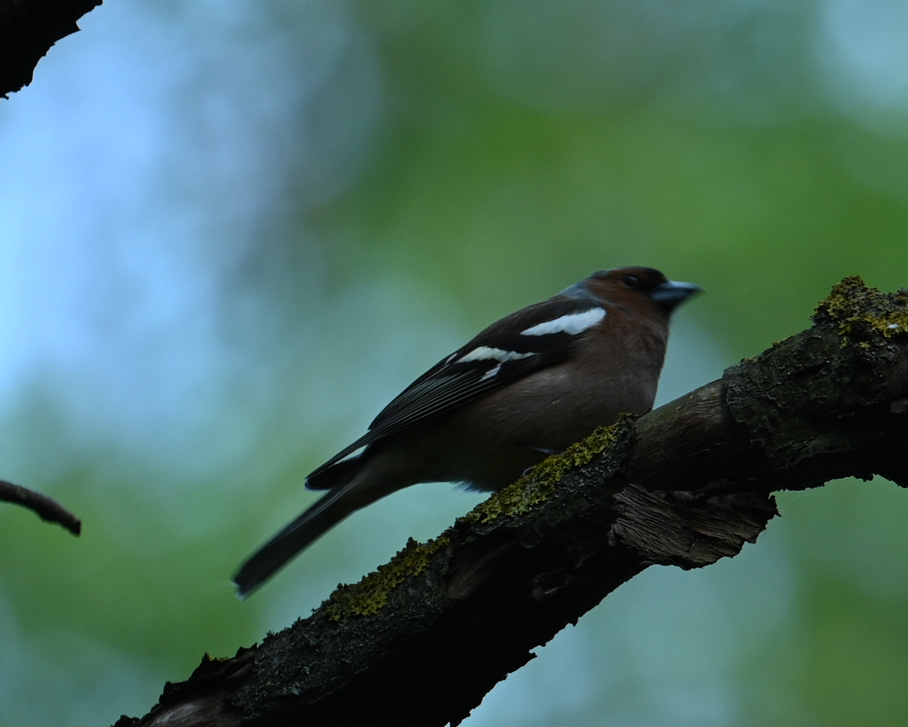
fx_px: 47733
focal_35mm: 1776
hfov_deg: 1.1
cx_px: 838
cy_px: 524
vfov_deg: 0.9
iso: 200
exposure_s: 1/100
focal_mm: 500
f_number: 6.7
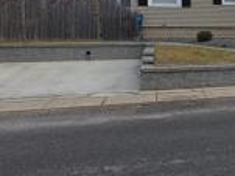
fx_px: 414
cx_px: 286
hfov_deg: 27.6
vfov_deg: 23.8
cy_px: 48
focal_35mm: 61
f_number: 1.7
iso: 12
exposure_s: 1/443
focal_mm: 6.3
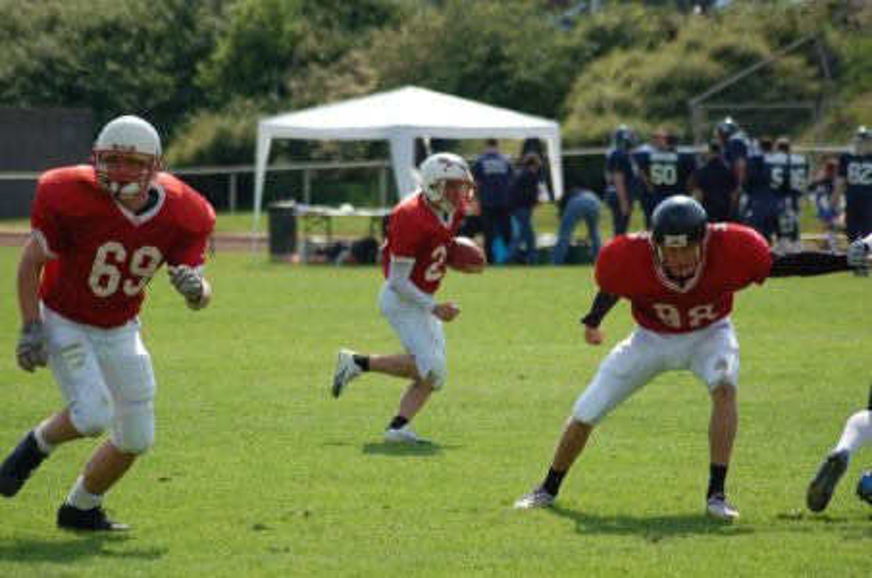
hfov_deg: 9.2
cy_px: 289
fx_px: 5438
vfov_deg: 6.1
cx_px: 436
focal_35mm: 225
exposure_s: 1/1000
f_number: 4.5
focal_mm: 150
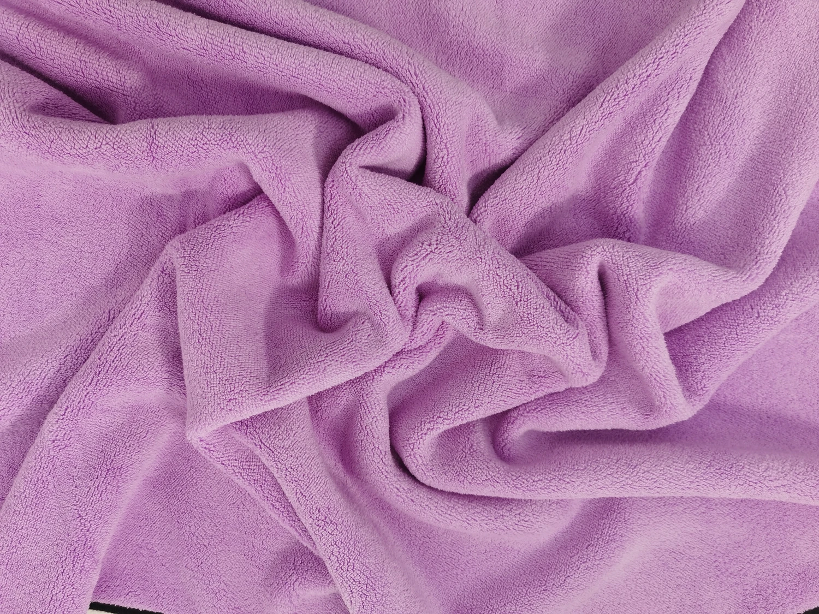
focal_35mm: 27
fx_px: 639
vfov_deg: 51.4
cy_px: 307
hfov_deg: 65.3
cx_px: 410
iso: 50
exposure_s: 1/102
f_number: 1.6
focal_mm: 5.56
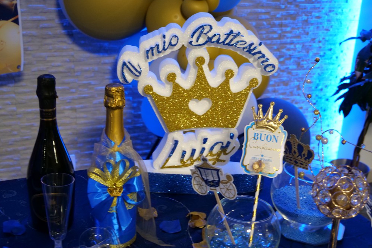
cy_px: 145
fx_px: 527
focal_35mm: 51
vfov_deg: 26.4
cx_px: 184
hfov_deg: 38.9
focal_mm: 23
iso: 1600
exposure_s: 1/13
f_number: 4.3
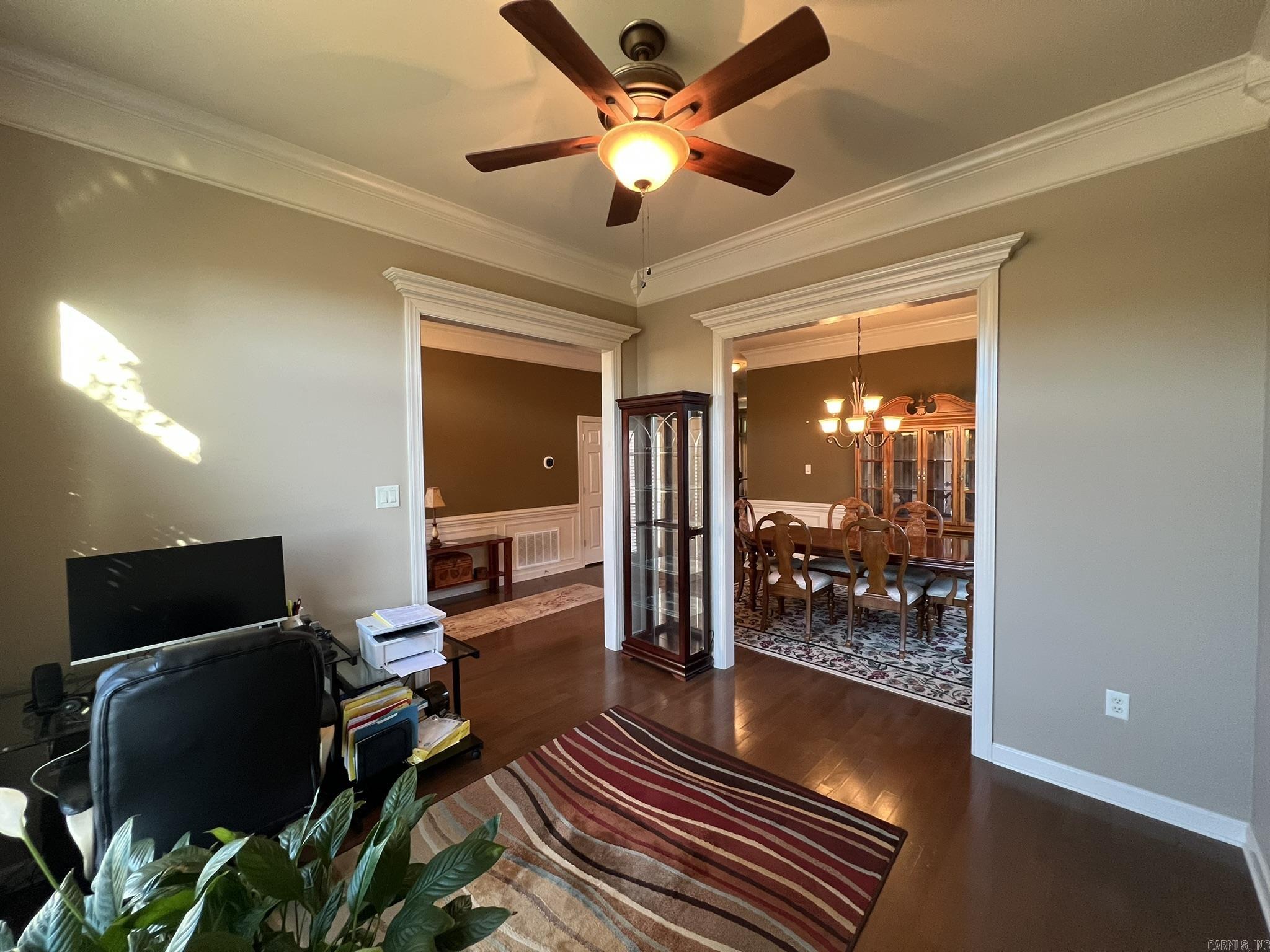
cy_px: 476
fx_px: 477
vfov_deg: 89.9
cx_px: 635
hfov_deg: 106.2
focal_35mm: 13
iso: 320
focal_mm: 1.57
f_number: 1.8
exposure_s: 1/60
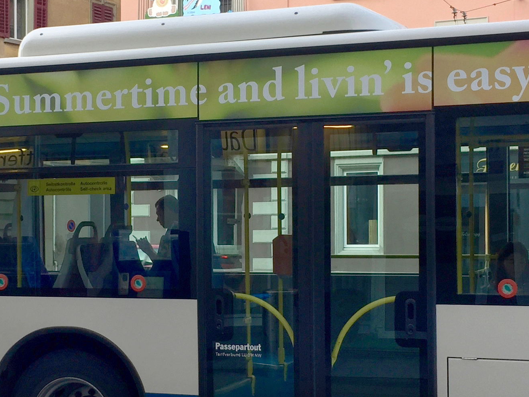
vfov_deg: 20.4
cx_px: 209
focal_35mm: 72
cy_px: 236
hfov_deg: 27.0
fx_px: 1100
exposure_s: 1/100
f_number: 2.2
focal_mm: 4.15
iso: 32
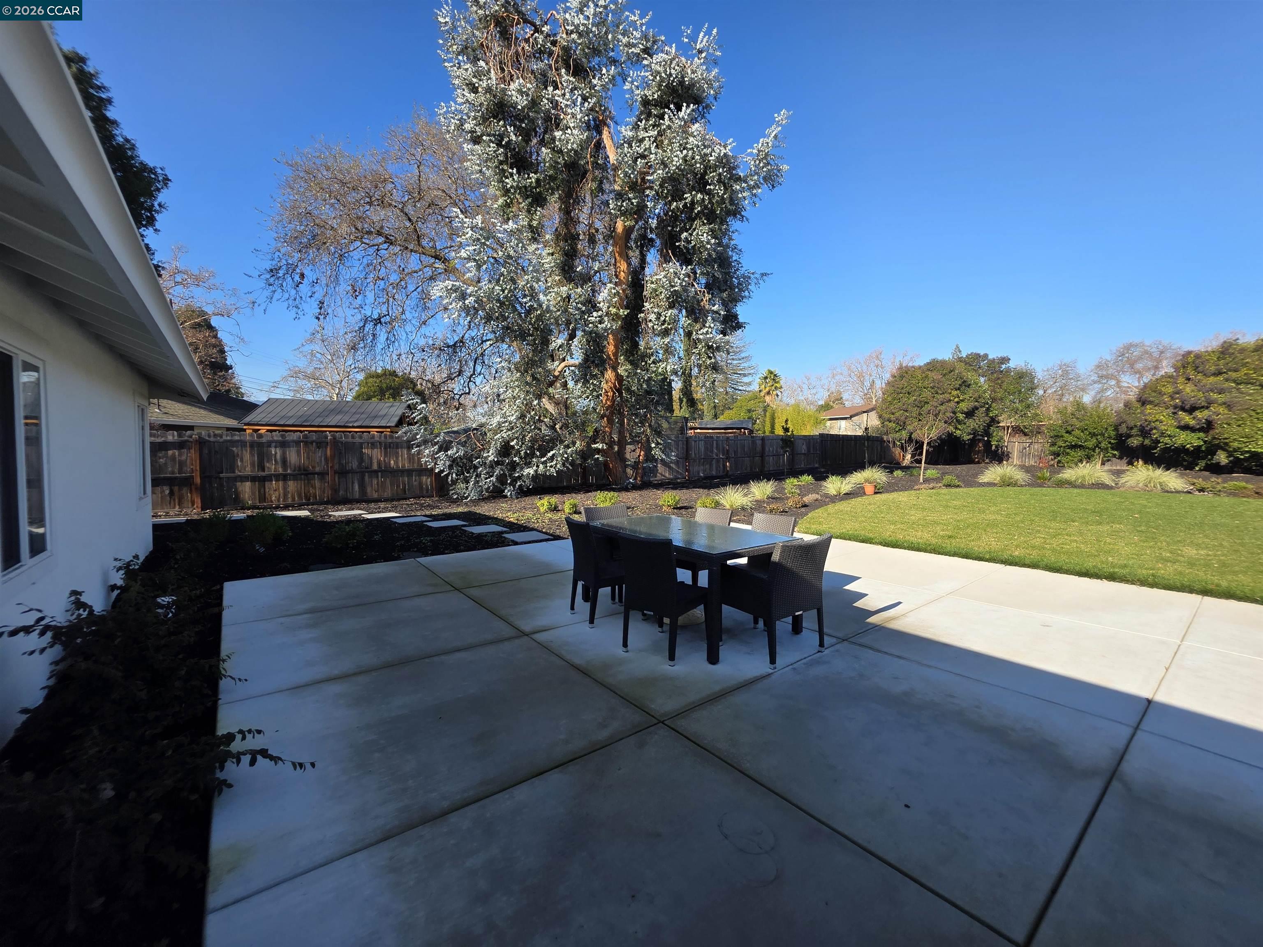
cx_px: 632
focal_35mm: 13
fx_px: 474
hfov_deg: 106.2
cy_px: 474
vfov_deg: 89.9
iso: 40
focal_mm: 2.2
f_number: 1.9
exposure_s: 1/1053
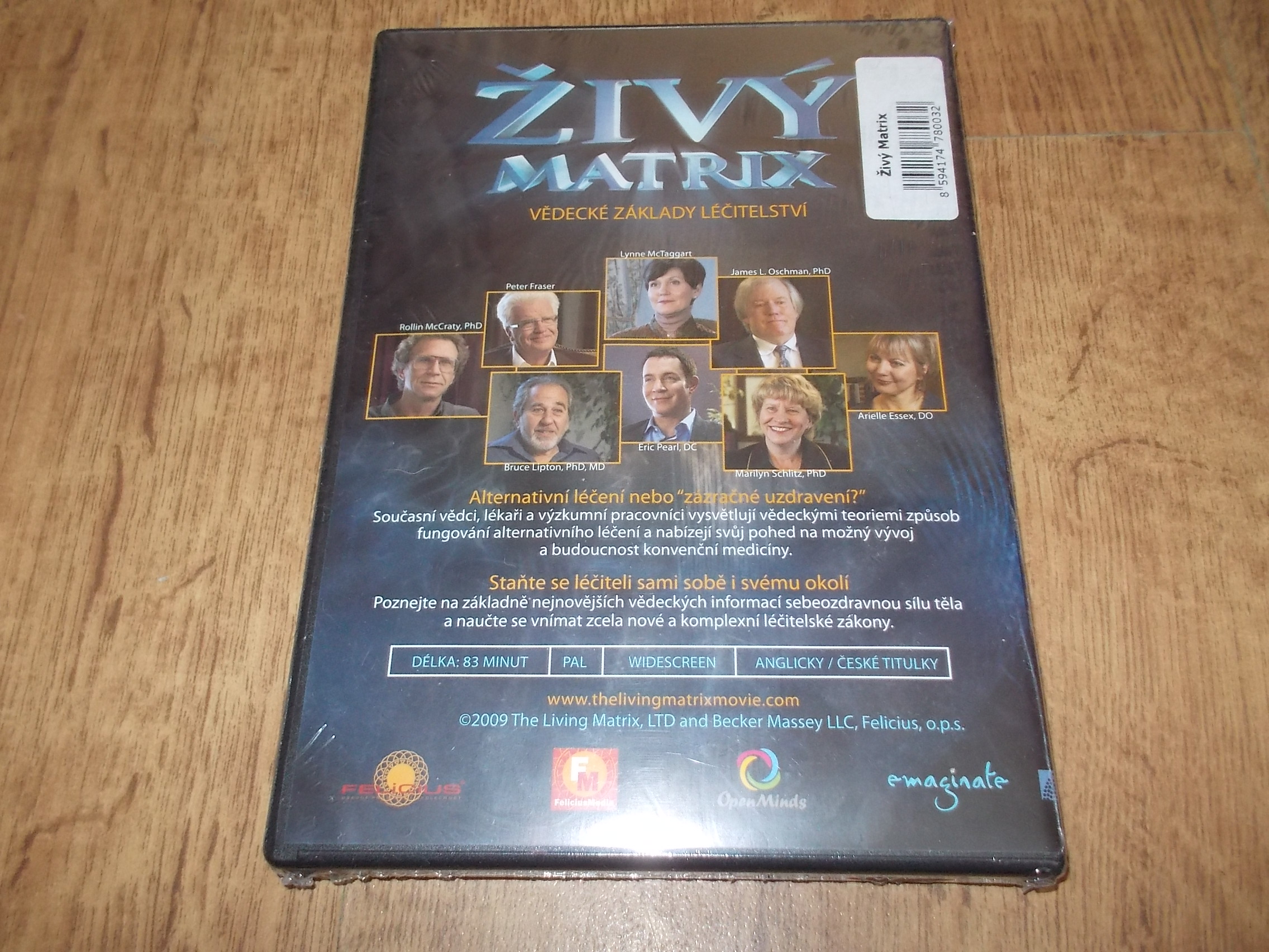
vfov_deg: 48.2
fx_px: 1063
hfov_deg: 61.7
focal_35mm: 29
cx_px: 634
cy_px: 476
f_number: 3.3
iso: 200
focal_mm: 4.1
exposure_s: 1/30
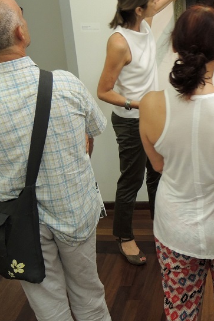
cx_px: 264
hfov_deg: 19.8
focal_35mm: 64
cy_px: 146
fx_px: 571
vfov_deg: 31.4
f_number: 2
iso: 250
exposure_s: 1/30
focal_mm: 6
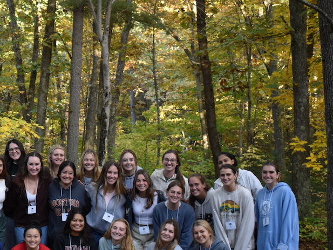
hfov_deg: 22.0
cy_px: 152
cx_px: 30
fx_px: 836
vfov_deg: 17.0
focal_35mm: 87
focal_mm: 31
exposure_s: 1/125
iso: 800
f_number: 4.2
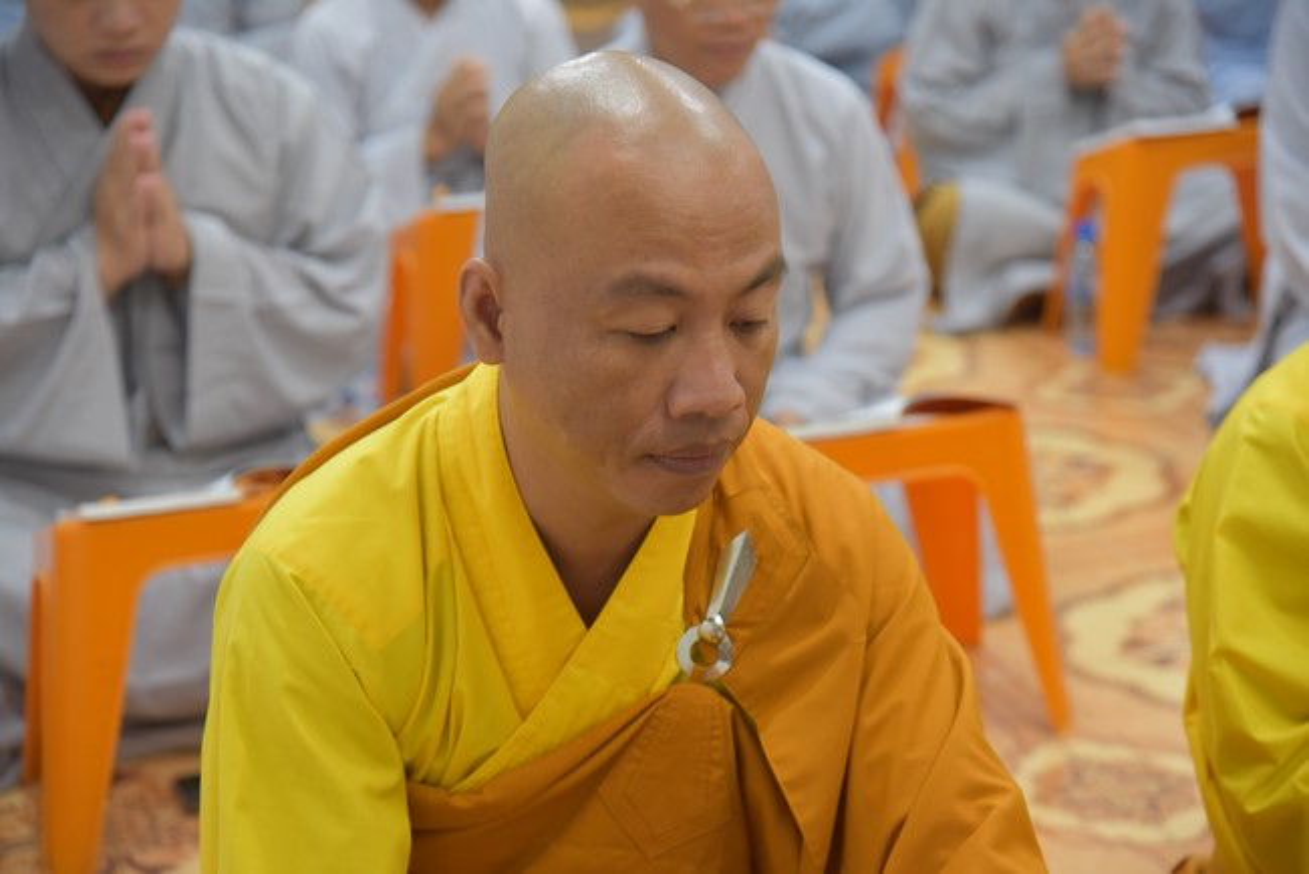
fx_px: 3092
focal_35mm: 85
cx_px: 654
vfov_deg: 16.1
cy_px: 437
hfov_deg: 23.9
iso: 2200
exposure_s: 1/125
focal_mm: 85
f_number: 4
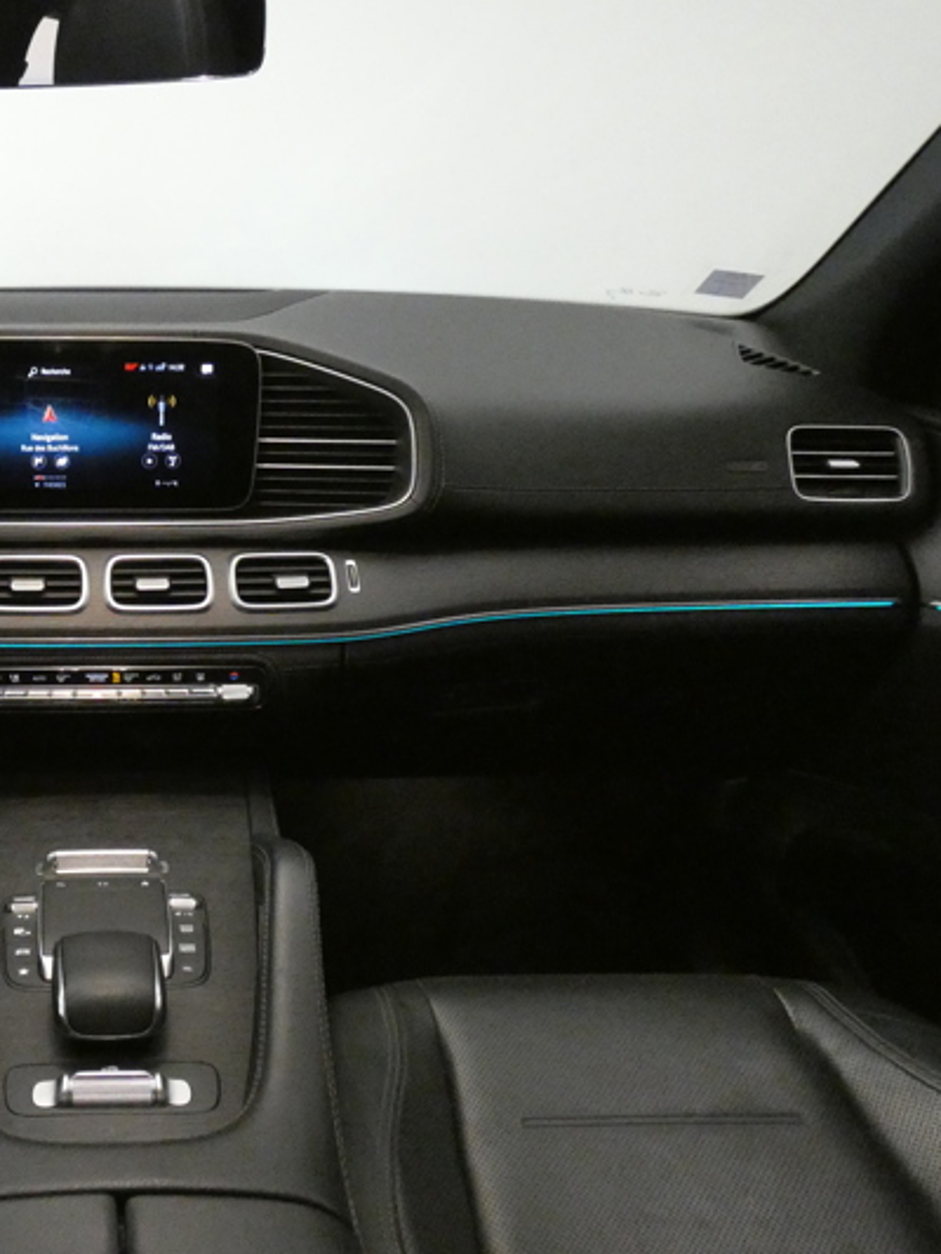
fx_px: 1087
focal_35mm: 30
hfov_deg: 42.9
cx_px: 94
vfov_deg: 59.9
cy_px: 654
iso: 1600
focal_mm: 3.6
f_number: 2.8
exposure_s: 1/60
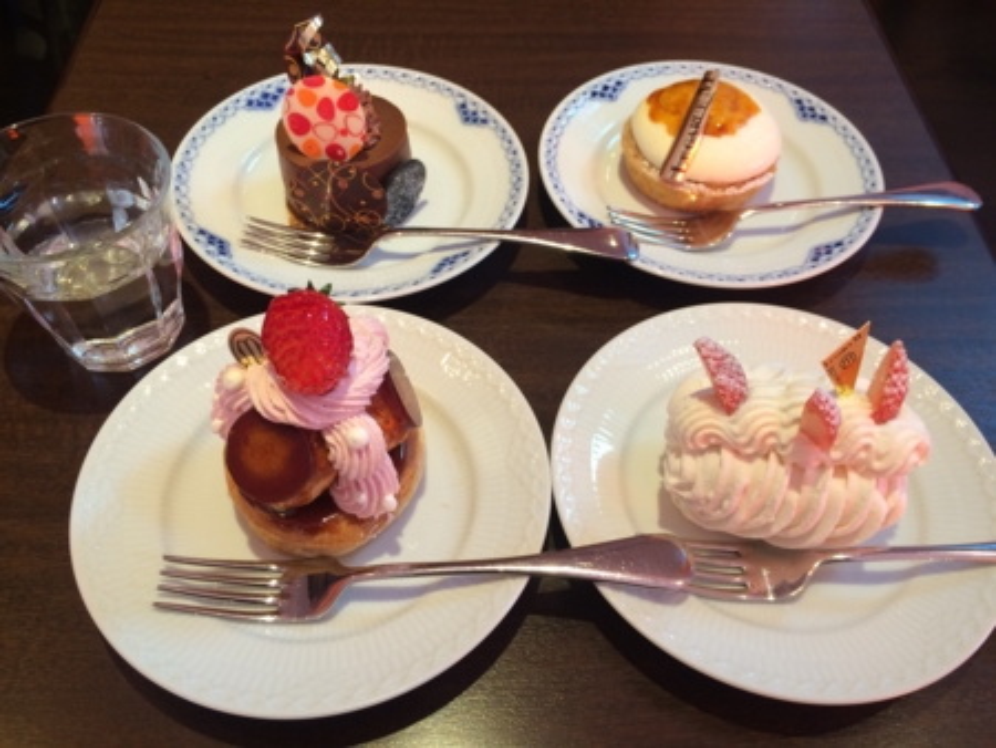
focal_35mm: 29
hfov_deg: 61.6
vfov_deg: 48.3
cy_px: 374
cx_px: 498
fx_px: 835
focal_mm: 4.15
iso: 40
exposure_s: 1/30
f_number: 2.2
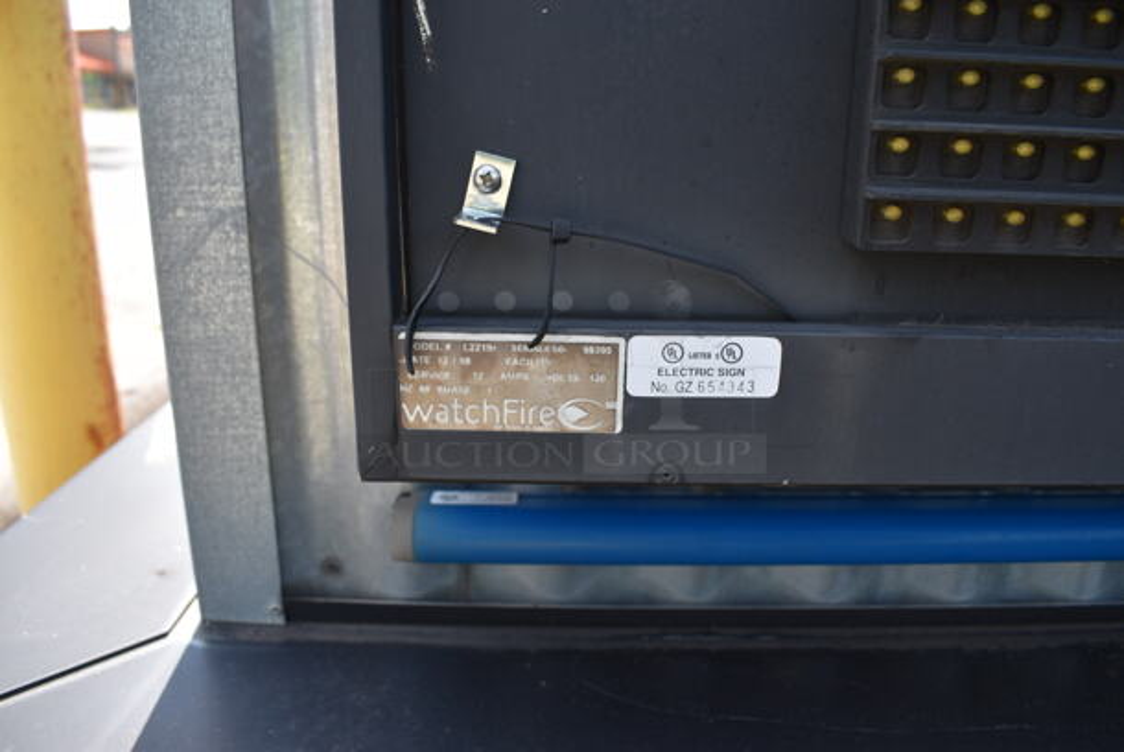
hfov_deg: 67.3
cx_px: 562
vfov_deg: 48.0
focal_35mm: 27
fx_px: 844
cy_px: 376
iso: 200
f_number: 6.3
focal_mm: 18
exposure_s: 1/250
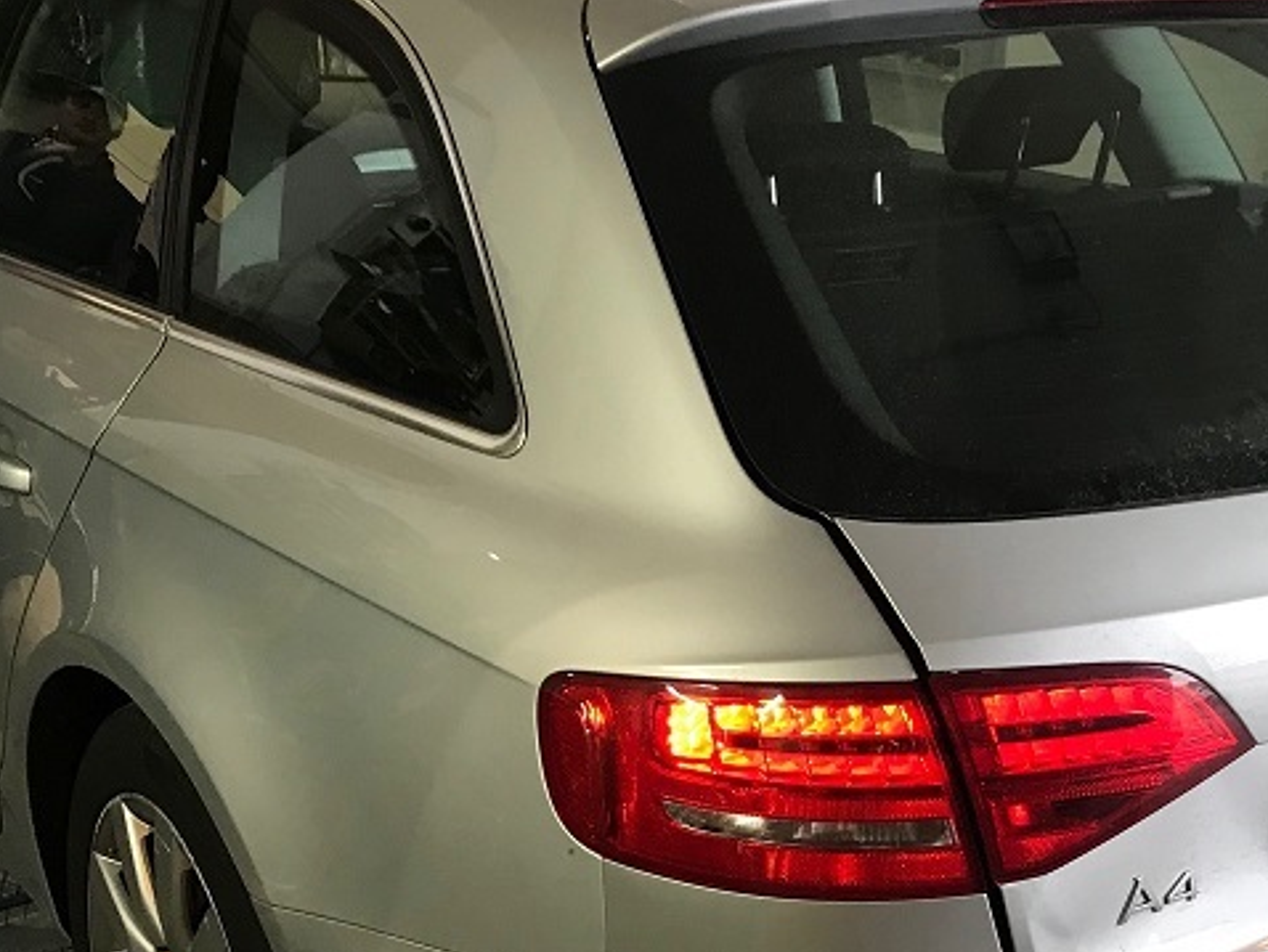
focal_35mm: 59
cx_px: 854
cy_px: 700
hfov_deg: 32.4
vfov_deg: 24.6
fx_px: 2162
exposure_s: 1/17
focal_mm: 3.99
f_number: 1.8
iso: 40
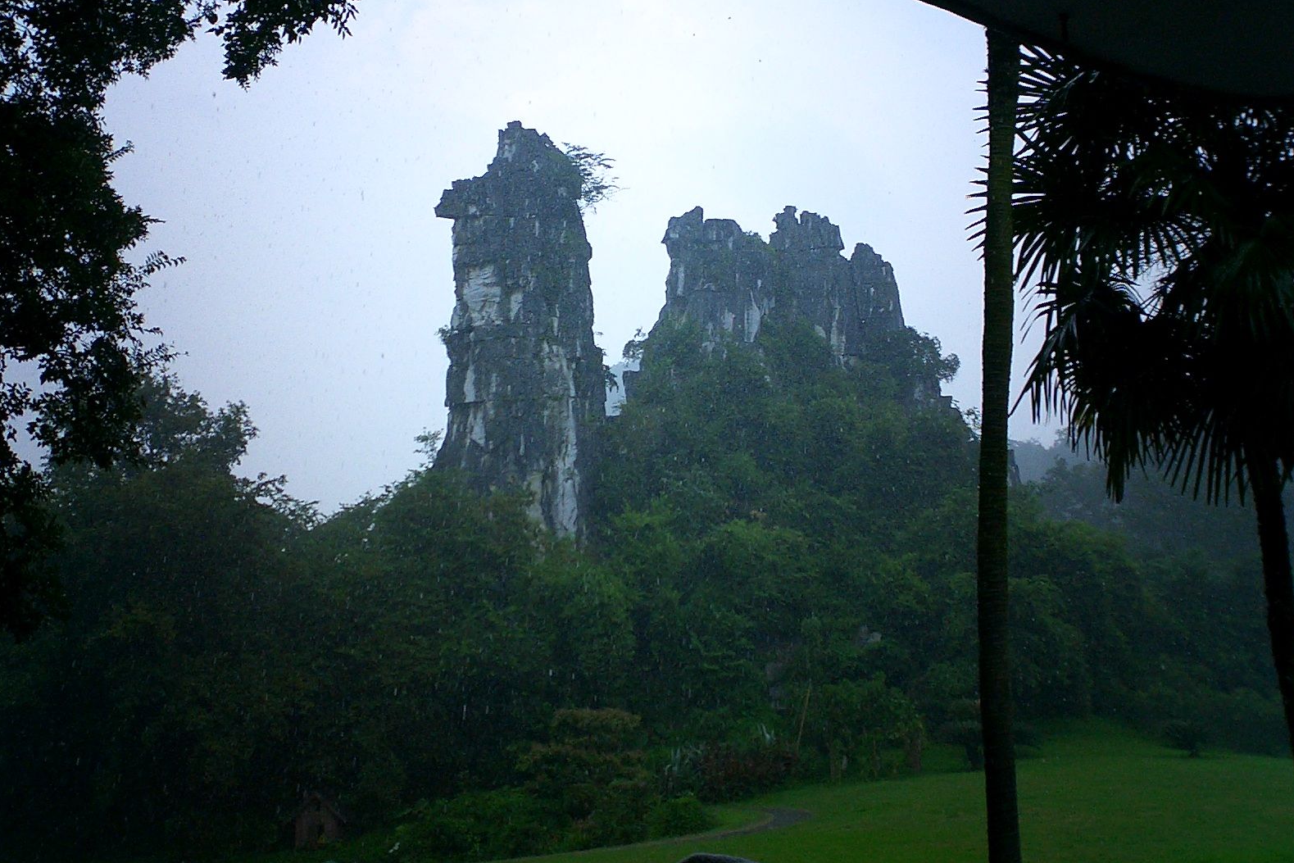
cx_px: 650
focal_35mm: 39
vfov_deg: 34.2
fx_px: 1402
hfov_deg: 49.5
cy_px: 398
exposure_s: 1/640
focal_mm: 5.6
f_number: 3.5
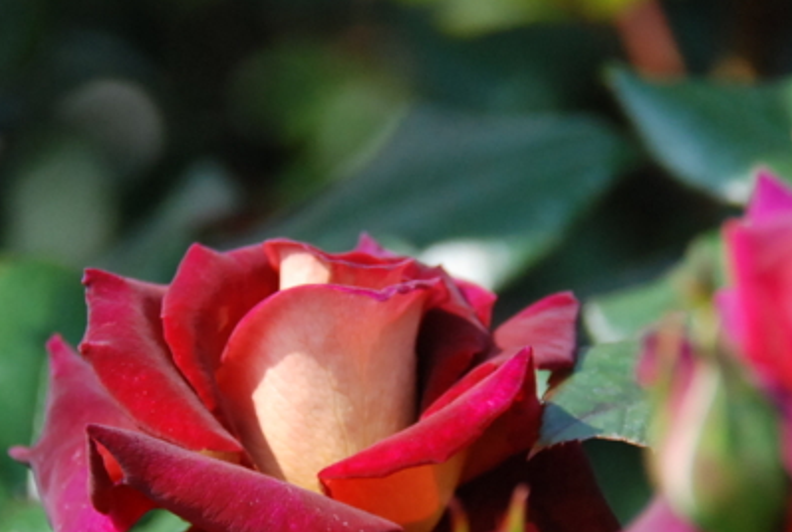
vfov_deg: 2.2
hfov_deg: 3.3
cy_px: 409
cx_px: 470
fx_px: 13913
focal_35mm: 631
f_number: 5.6
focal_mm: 210
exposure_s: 1/1250
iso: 800
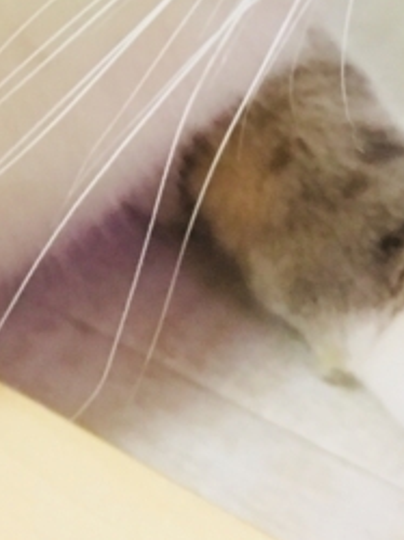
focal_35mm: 119
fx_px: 1855
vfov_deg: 15.4
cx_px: 22
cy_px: -257
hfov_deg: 12.3
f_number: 2.2
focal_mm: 4.15
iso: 200
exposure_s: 1/24
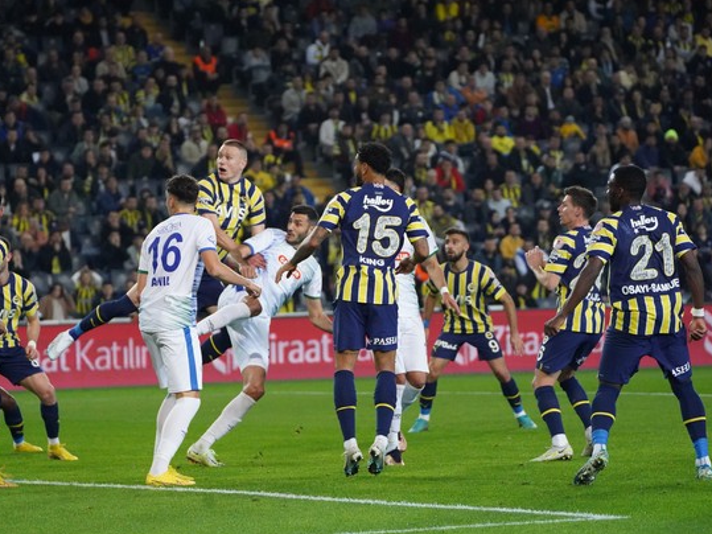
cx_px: 279
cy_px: 273
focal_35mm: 239
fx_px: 4915
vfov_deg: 6.2
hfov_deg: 8.3
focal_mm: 200
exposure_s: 1/2000
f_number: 5.6
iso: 10000
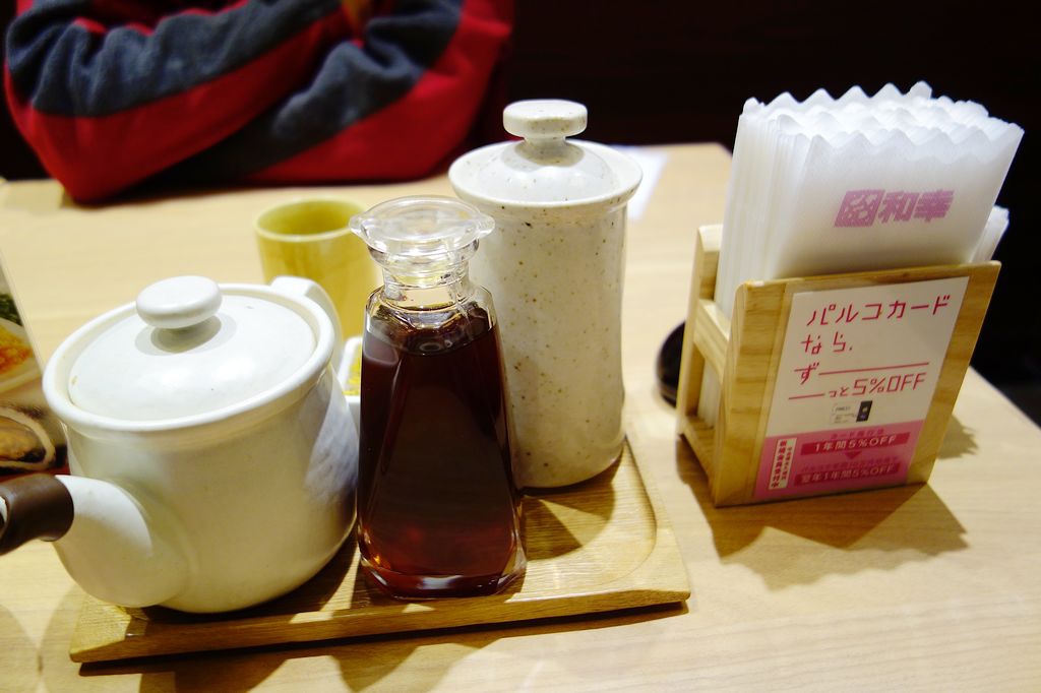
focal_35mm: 28
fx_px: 809
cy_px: 346
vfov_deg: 46.4
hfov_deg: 65.5
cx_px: 520
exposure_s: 1/40
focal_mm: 10.4
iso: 125
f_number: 2
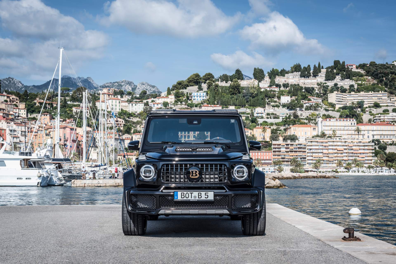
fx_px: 550
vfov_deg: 27.0
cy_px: 132
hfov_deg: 39.6
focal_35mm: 50
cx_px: 198
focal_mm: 50
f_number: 9
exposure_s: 1/125
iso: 100
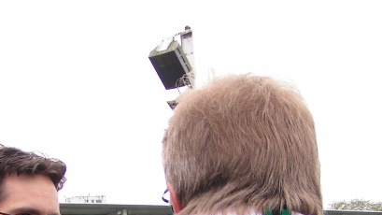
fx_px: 820
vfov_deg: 14.4
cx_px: 105
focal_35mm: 81
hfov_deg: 25.9
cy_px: 270
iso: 50
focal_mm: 5.8
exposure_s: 1/125
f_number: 3.5
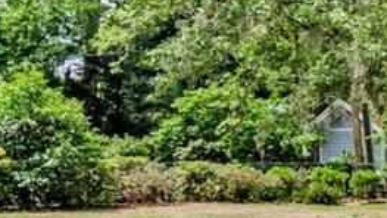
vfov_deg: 11.5
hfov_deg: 14.7
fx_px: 1080
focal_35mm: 105
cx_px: 877
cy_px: 187
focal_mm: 11
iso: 250
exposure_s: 1/4000
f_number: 9
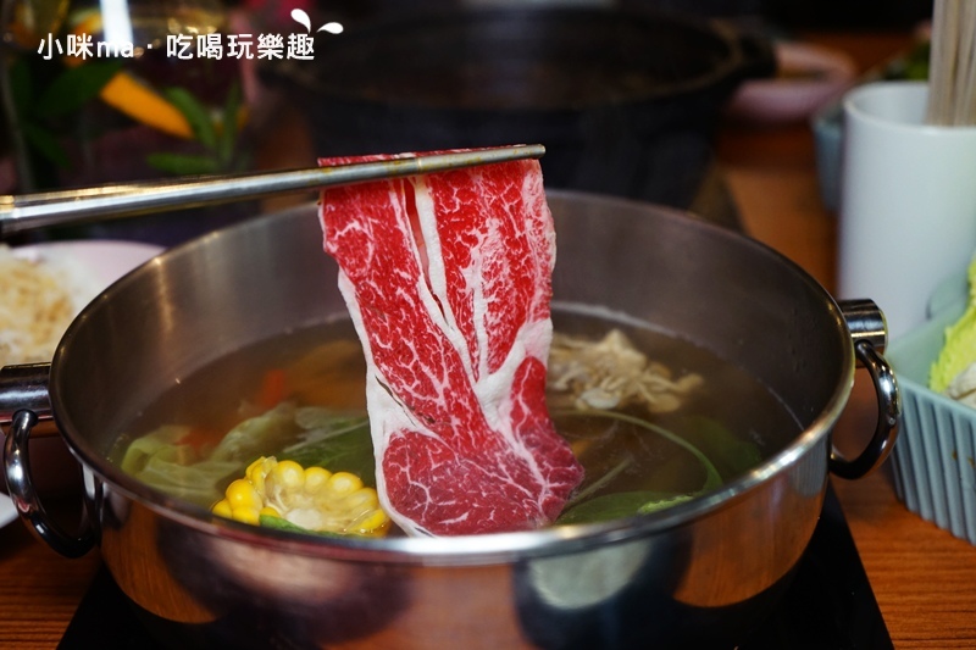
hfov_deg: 47.4
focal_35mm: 41
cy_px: 325
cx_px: 488
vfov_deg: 32.6
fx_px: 1111
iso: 1600
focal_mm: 41
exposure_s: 1/60
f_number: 4.5
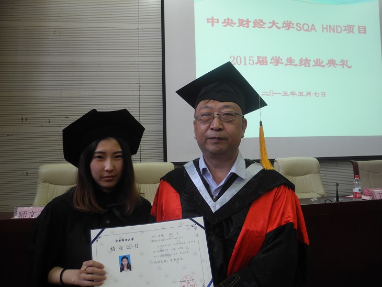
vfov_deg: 49.8
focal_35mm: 28
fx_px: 309
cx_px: 191
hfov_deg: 63.4
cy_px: 144
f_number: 2.8
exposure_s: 1/30
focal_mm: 6
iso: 154
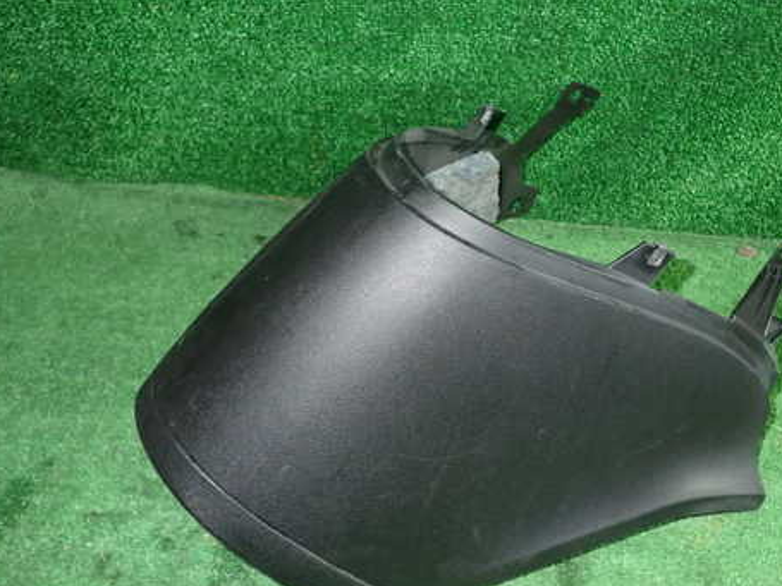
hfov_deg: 55.2
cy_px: 318
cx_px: 440
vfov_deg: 42.9
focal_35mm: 33
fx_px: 745
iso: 500
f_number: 5.6
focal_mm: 4.5
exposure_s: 1/30
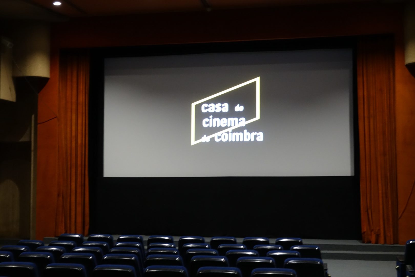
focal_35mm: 48
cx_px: 208
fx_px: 553
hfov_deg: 41.1
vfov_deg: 28.1
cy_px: 138
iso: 1250
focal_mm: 17.55
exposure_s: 1/8
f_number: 3.2
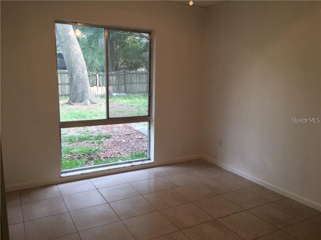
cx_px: 160
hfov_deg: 61.7
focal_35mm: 29
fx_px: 269
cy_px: 120
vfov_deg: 48.2
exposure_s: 1/36
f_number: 2.2
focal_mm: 4.15
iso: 25
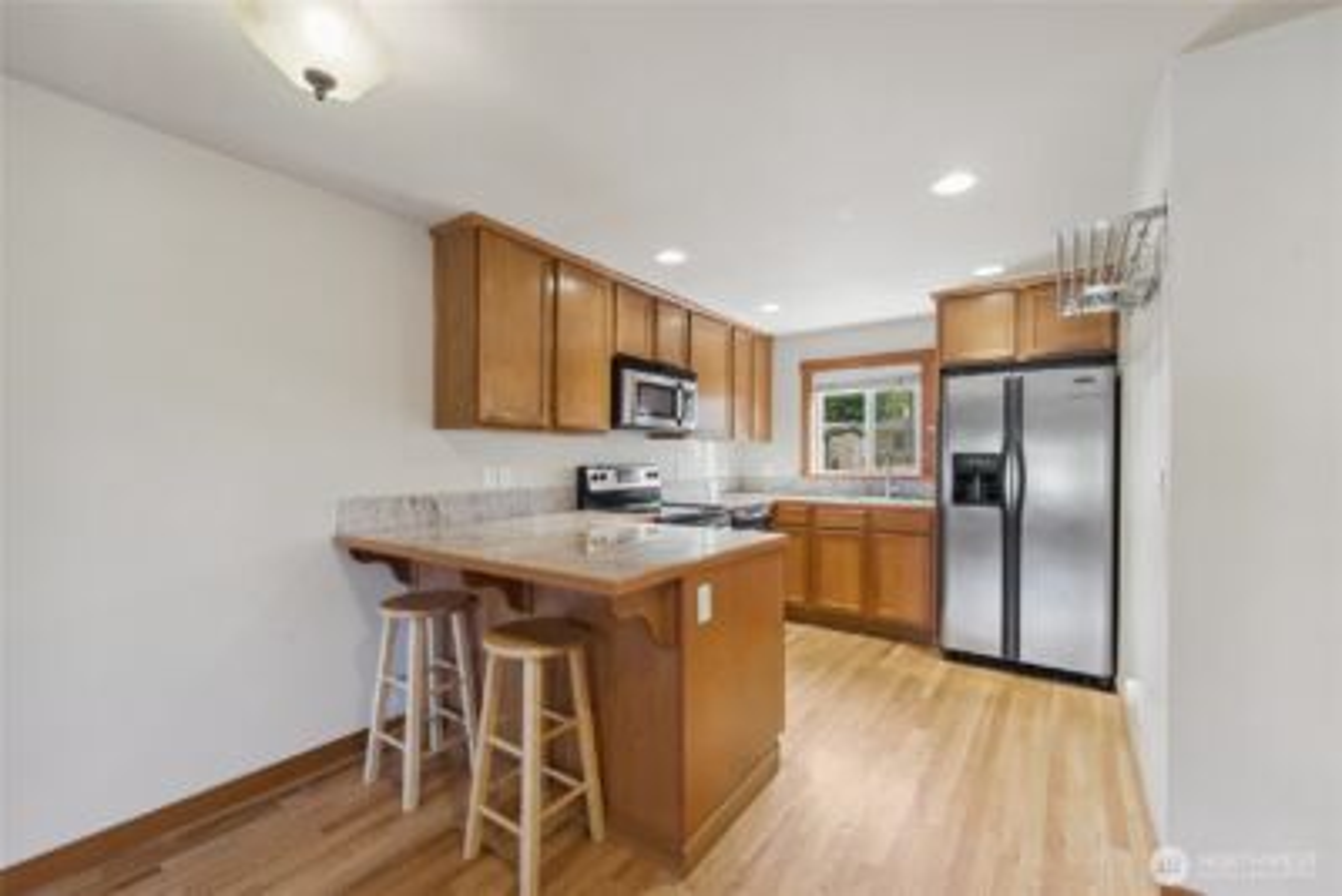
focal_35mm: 14
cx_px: 671
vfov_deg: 81.3
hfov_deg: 104.2
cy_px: 448
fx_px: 522
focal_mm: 14
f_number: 8
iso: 200
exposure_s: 1/8
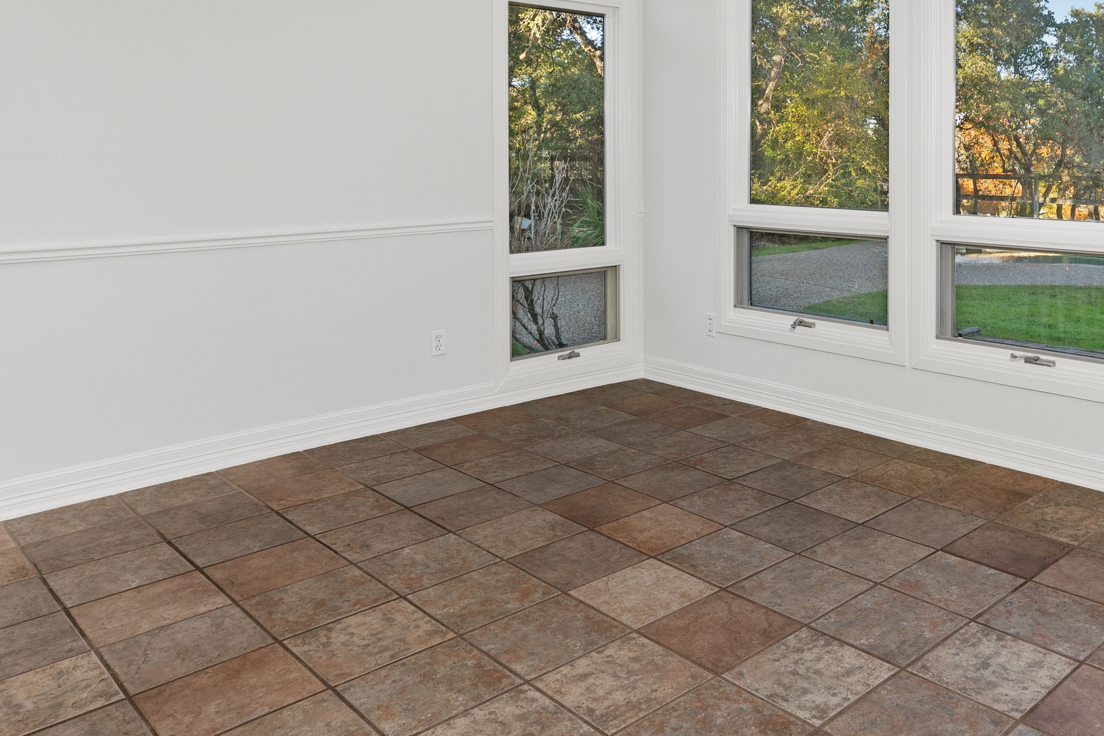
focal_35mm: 30
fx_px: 920
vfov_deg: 42.0
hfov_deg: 58.9
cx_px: 819
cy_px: 165
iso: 320
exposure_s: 1/160
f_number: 7.1
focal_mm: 16
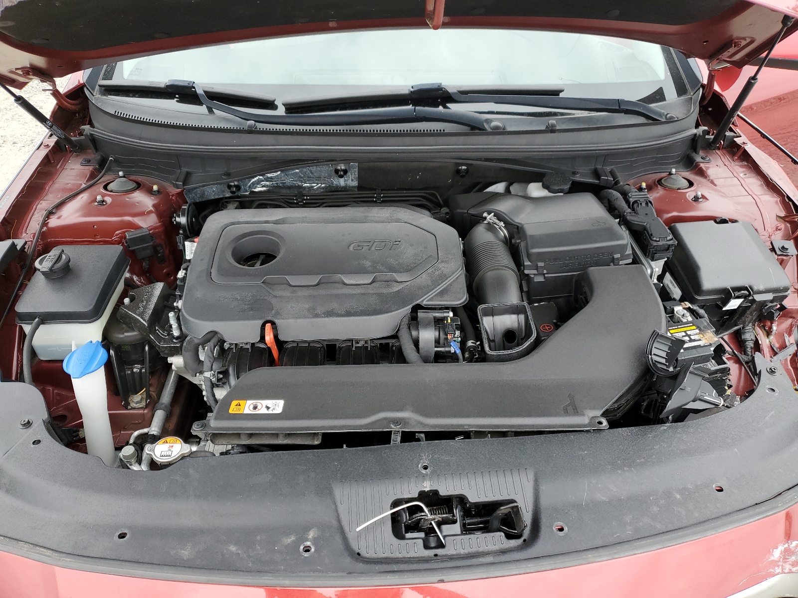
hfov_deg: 67.3
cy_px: 299
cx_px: 399
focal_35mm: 26
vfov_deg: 53.1
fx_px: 599
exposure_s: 1/156
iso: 50
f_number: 1.5
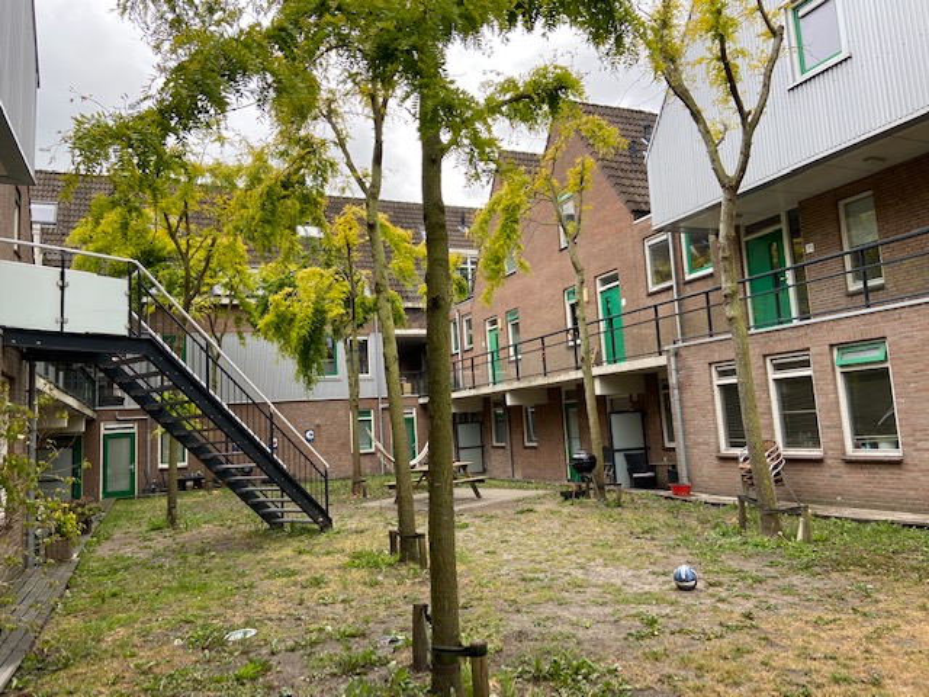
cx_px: 464
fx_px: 698
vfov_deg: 53.1
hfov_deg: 67.3
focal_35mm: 26
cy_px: 348
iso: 32
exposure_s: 1/594
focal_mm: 4.25
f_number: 1.8
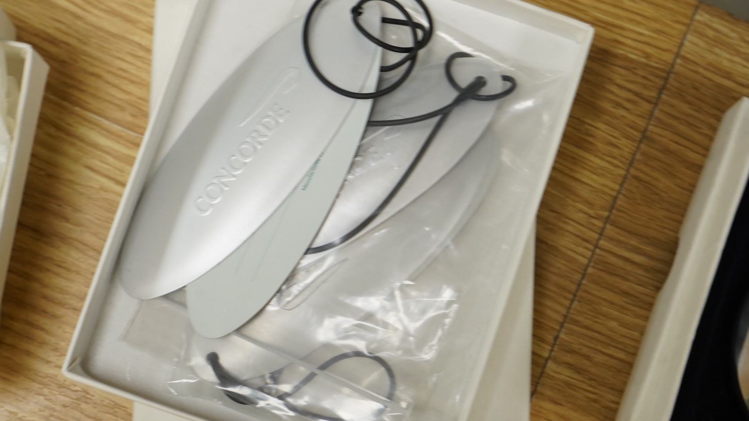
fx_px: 1728
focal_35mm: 87
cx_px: 370
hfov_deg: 24.5
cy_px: 219
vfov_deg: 13.9
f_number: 9
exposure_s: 1/100
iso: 2500
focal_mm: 70
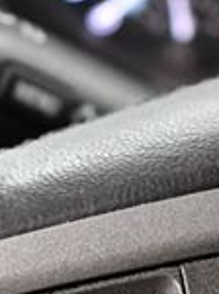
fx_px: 1252
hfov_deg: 10.0
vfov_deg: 13.1
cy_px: 335
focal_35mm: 148
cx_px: 51
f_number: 3.5
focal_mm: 18
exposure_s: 1/80
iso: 3200
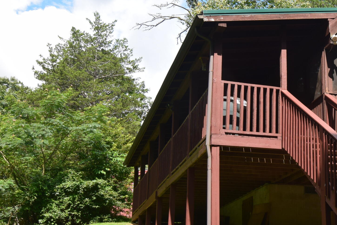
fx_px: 524
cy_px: 141
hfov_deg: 32.7
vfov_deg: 24.1
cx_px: 338
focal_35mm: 56
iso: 400
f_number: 10
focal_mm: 18
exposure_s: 1/320
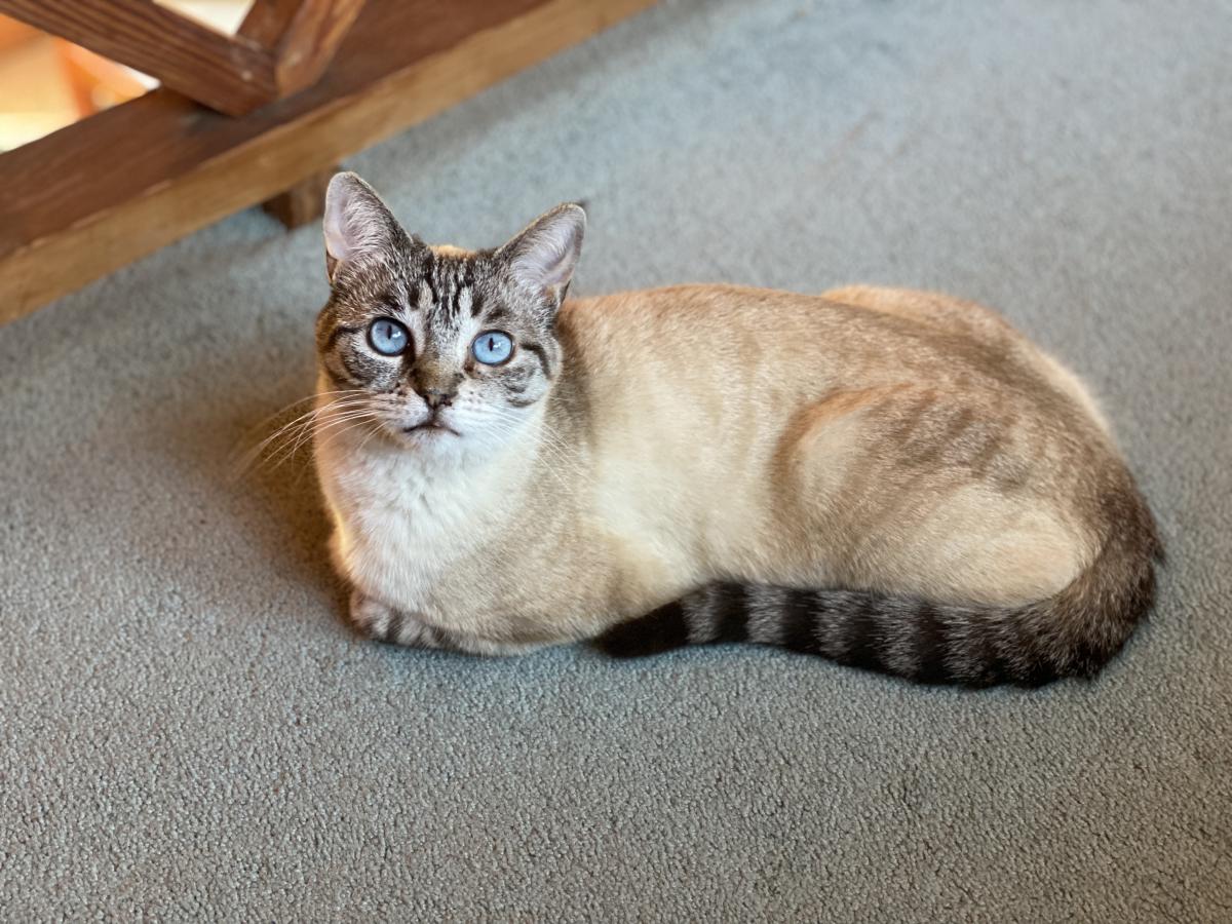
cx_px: 616
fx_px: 1851
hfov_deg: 36.8
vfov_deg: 28.0
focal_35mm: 52
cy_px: 462
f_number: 2
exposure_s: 1/40
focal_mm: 6
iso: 250
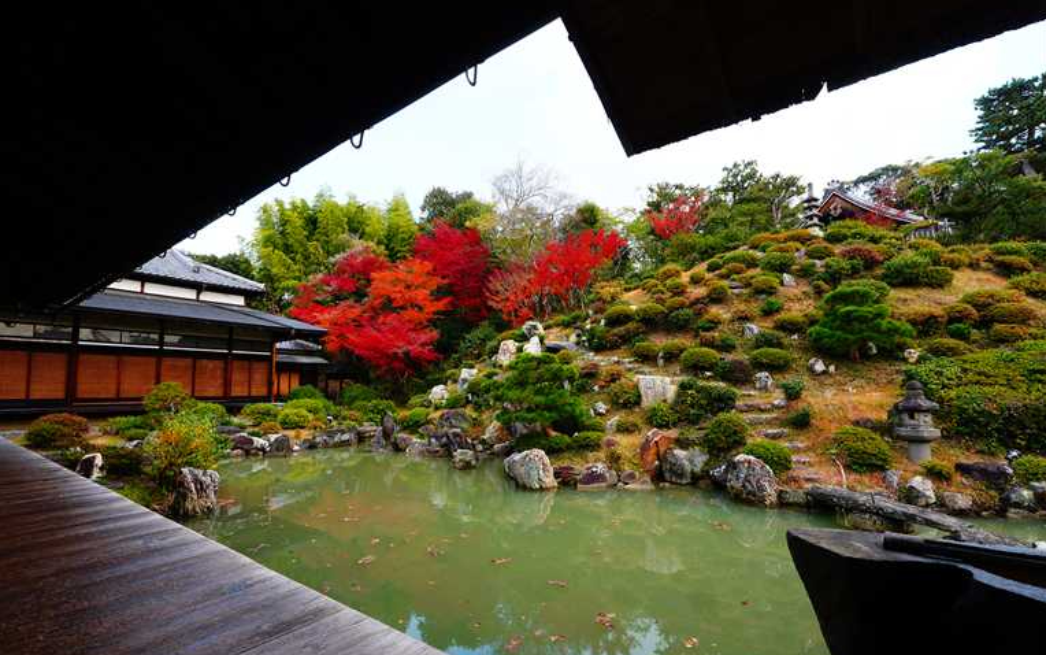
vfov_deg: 71.2
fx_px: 456
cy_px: 353
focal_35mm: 16
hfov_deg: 97.7
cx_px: 502
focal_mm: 10
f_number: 6.3
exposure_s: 1/80
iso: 100
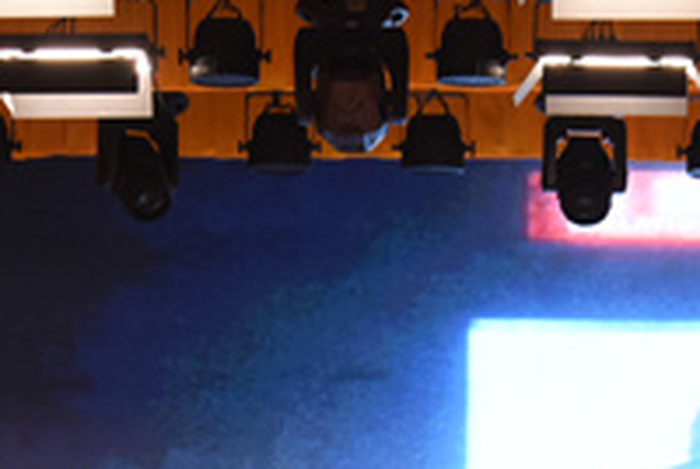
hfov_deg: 10.6
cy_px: 892
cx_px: 598
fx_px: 3739
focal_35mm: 192
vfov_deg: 7.0
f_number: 5.6
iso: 1250
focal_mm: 48
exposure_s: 1/50
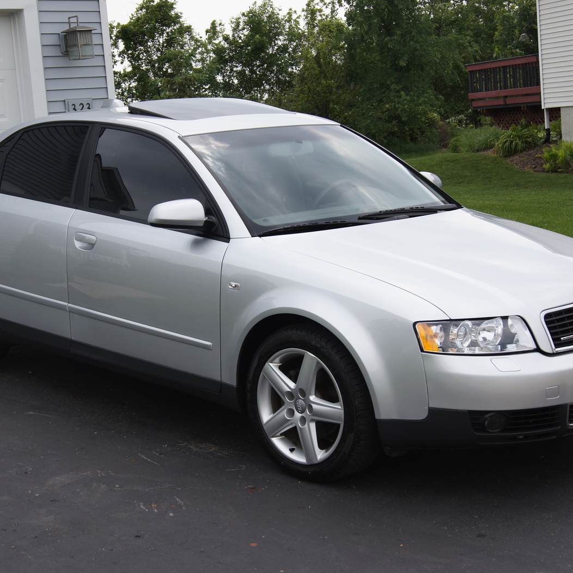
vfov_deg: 25.5
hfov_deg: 25.5
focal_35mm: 68
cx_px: 244
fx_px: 1267
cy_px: 287
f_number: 8
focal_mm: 35
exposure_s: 1/200
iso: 100
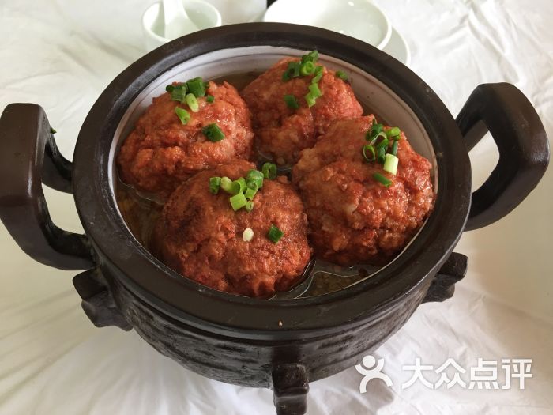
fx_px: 463
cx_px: 276
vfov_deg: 48.2
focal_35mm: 29
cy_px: 208
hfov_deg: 61.7
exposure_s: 1/33
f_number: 2.2
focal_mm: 4.15
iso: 50
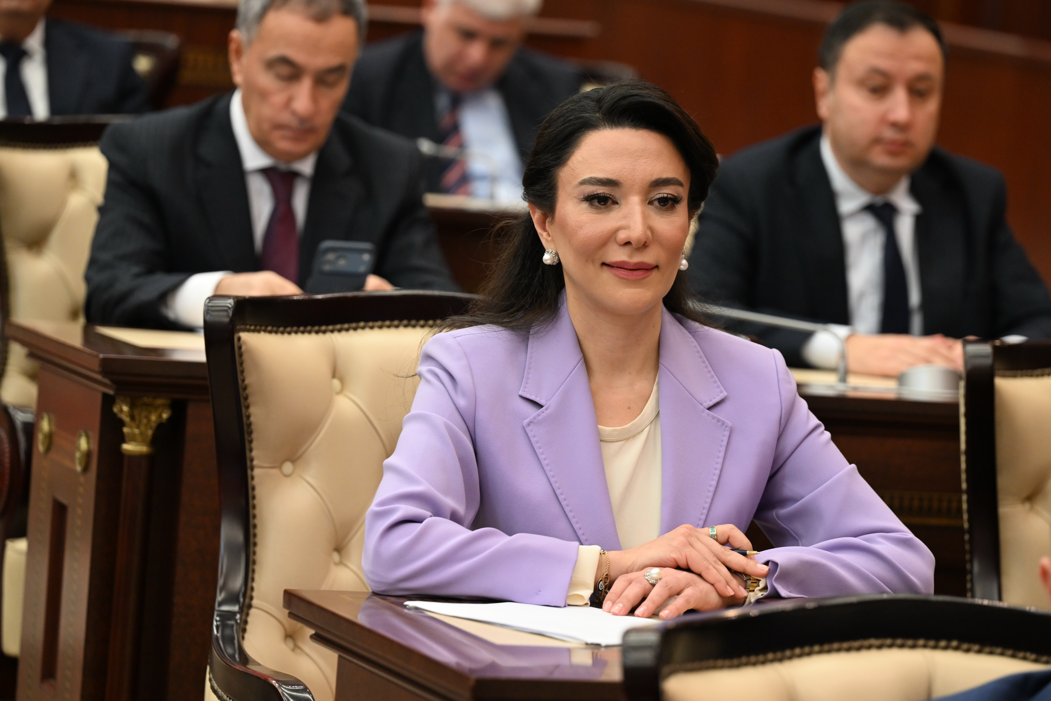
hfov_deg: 13.2
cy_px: 350
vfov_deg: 8.9
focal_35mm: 155
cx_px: 526
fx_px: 4525
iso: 2500
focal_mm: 155
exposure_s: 1/100
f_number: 4
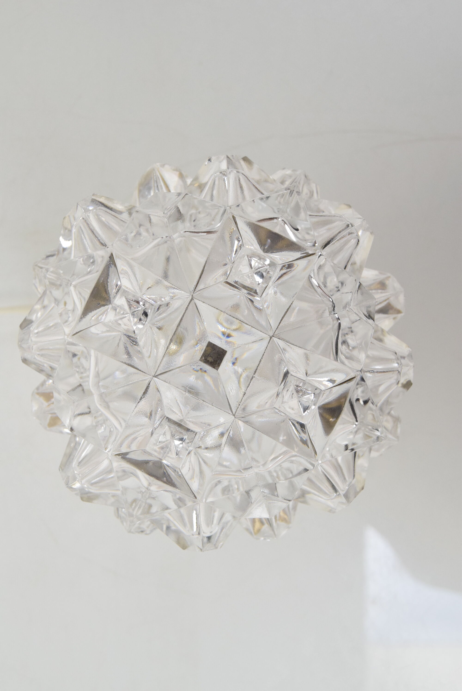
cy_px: 346
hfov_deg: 31.9
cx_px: 231
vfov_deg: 46.4
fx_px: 807
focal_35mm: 42
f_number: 8
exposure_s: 1/250
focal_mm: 28
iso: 1600
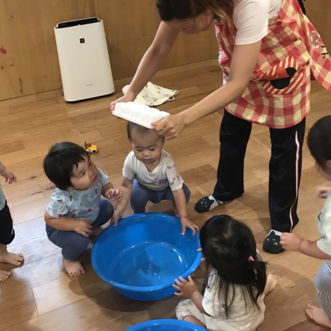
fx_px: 368
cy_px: 176
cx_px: 167
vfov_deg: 48.4
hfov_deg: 48.4
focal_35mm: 34
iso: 64
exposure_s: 1/17
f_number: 1.8
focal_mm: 3.99
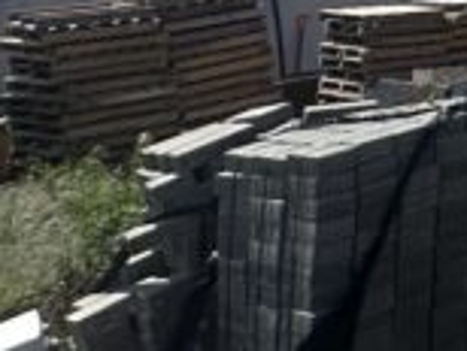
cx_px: 1359
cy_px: -369
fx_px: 1257
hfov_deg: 11.9
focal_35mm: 93
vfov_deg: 13.5
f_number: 2.2
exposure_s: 1/2174
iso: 40
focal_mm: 2.22
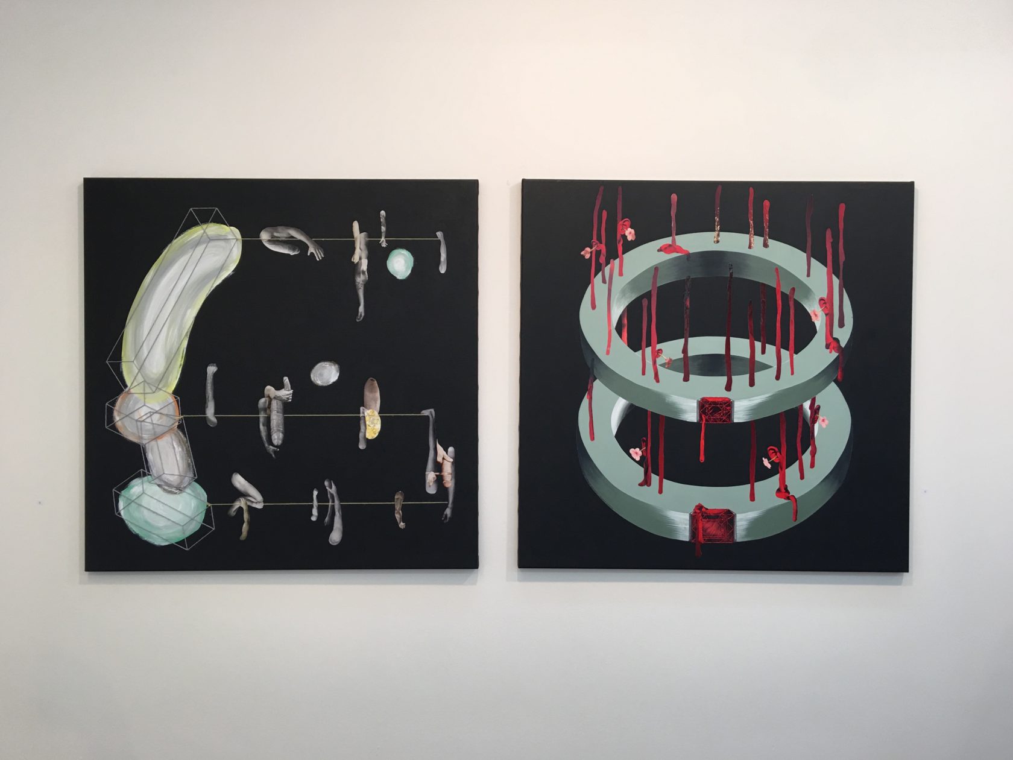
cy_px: 380
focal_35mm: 29
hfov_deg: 61.7
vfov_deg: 48.2
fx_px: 849
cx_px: 506
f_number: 2.2
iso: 40
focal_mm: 4.15
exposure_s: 1/33
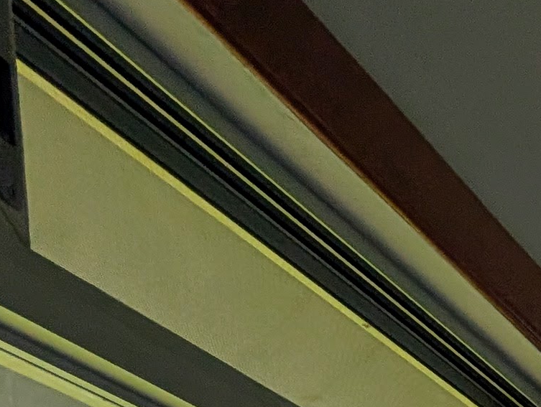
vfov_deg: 15.0
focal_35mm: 65
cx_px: 761
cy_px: 948
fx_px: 1017
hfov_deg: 24.6
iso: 44
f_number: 1.7
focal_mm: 2.02
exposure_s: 1/1272
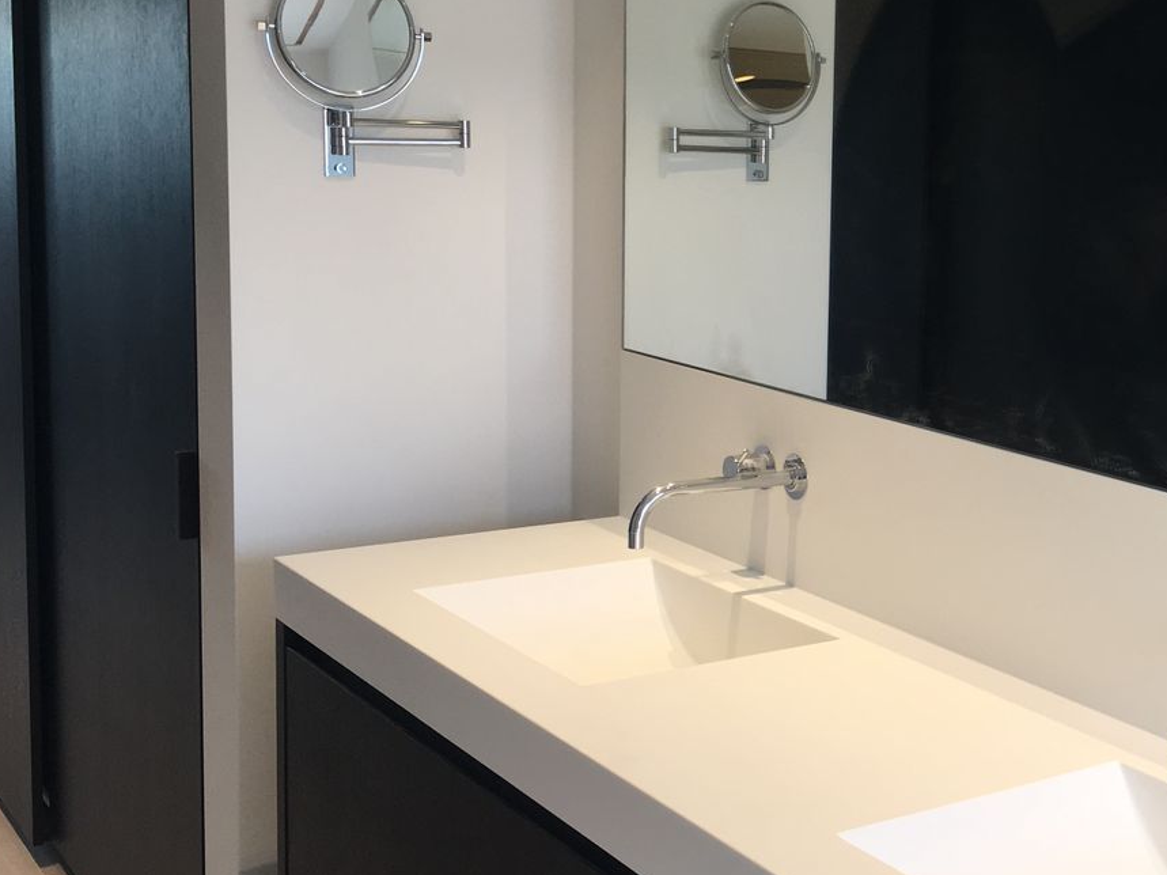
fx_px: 1820
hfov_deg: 33.5
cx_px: 1068
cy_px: 351
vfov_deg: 27.0
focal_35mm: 54
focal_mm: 4.15
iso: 25
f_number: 2.2
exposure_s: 1/50
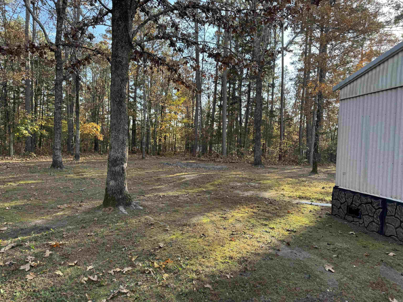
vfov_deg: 56.8
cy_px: 151
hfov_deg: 71.6
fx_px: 279
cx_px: 202
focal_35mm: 24
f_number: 1.78
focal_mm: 6.76
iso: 64
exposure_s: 1/237
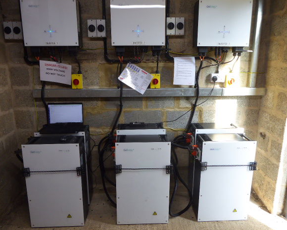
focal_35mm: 27
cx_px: 143
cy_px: 112
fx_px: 229
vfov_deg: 53.2
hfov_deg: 64.0
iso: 125
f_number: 3.3
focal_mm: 4.3
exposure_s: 1/60
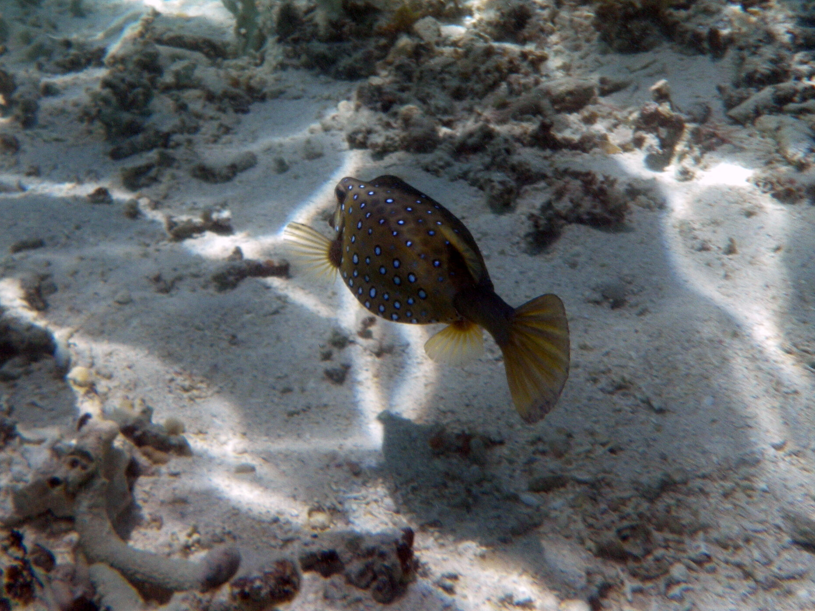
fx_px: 1059
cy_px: 226
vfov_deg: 32.0
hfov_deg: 41.8
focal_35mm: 45
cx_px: 319
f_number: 6.3
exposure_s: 1/320
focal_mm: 6.2
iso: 64
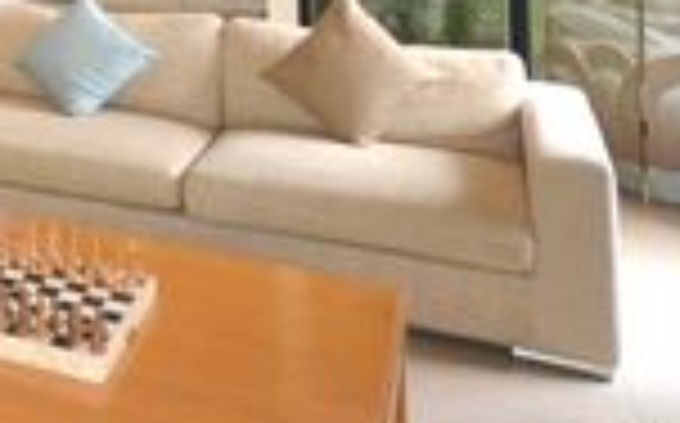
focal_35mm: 55
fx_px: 1014
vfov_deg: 20.8
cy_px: -173
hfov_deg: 31.3
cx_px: -131
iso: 900
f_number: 4.2
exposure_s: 1/60
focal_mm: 11.5
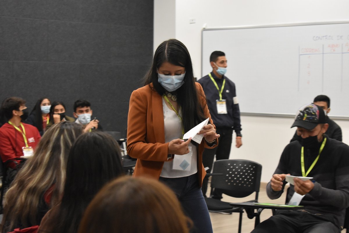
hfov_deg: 26.0
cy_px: 116
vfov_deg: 17.5
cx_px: 174
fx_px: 756
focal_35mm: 78
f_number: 5.6
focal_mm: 52
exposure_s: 1/60
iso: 3200
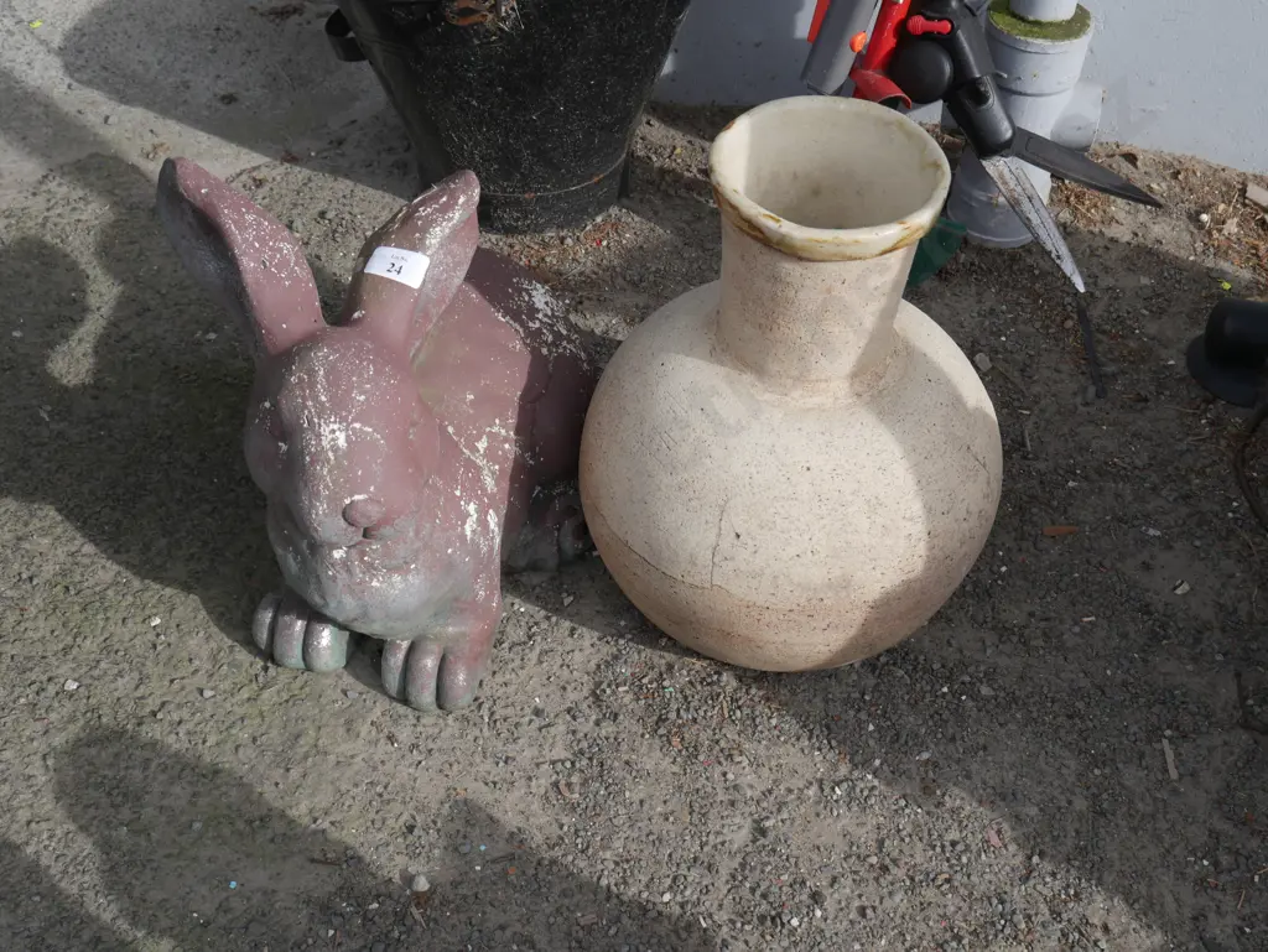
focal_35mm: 40
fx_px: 1466
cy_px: 476
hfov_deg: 46.8
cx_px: 634
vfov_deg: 36.0
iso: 200
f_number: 7.1
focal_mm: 20
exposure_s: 1/250
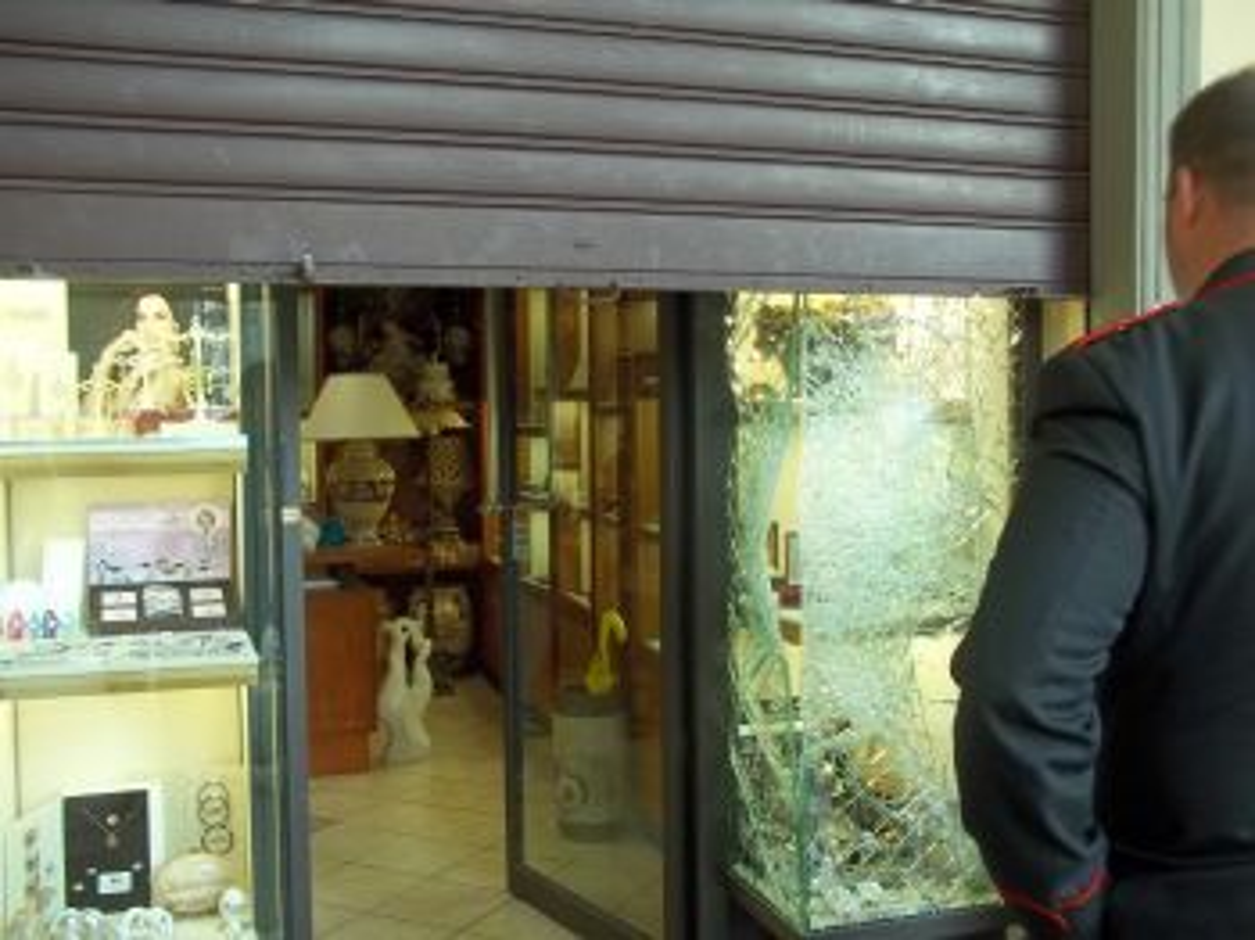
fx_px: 1304
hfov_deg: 51.4
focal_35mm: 36
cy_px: 470
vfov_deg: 39.6
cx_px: 628
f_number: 3.1
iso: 64
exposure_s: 1/40
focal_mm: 6.5
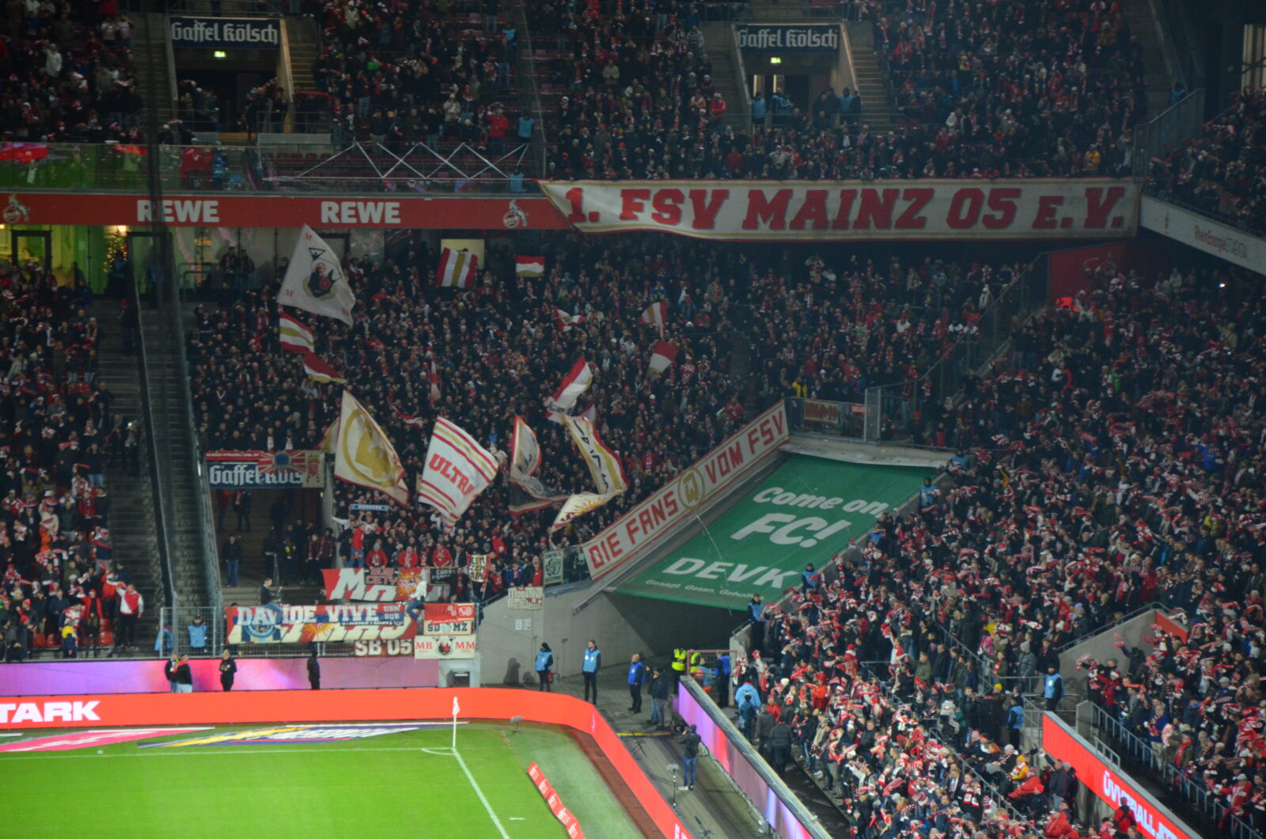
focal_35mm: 158
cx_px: 633
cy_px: 420
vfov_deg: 8.7
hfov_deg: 13.1
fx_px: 5528
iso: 1800
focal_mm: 105
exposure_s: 1/125
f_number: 5.6
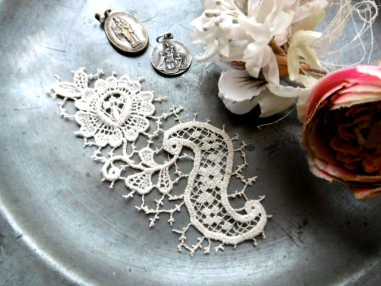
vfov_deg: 56.8
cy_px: 143
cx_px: 190
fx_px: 264
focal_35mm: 24
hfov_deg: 71.6
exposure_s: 1/60
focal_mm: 4.3
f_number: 3.1
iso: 160
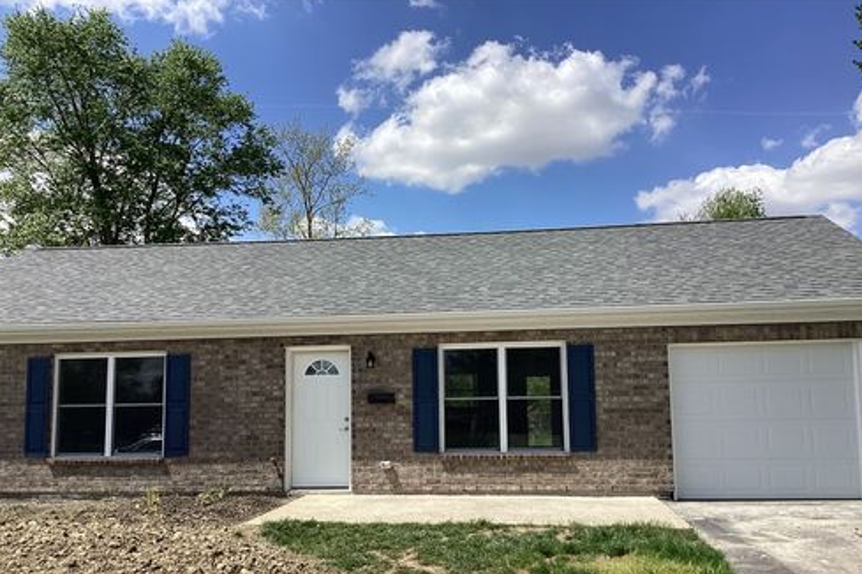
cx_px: 423
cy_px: 323
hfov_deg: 57.2
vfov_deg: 39.9
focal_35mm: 33
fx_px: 790
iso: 25
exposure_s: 1/1664
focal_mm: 3.3
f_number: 2.4
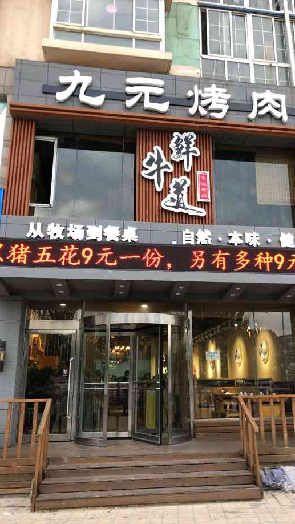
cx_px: 171
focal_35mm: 31
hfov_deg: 37.7
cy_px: 266
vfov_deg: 62.6
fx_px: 431
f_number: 1.8
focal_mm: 4
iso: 25
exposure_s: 1/50
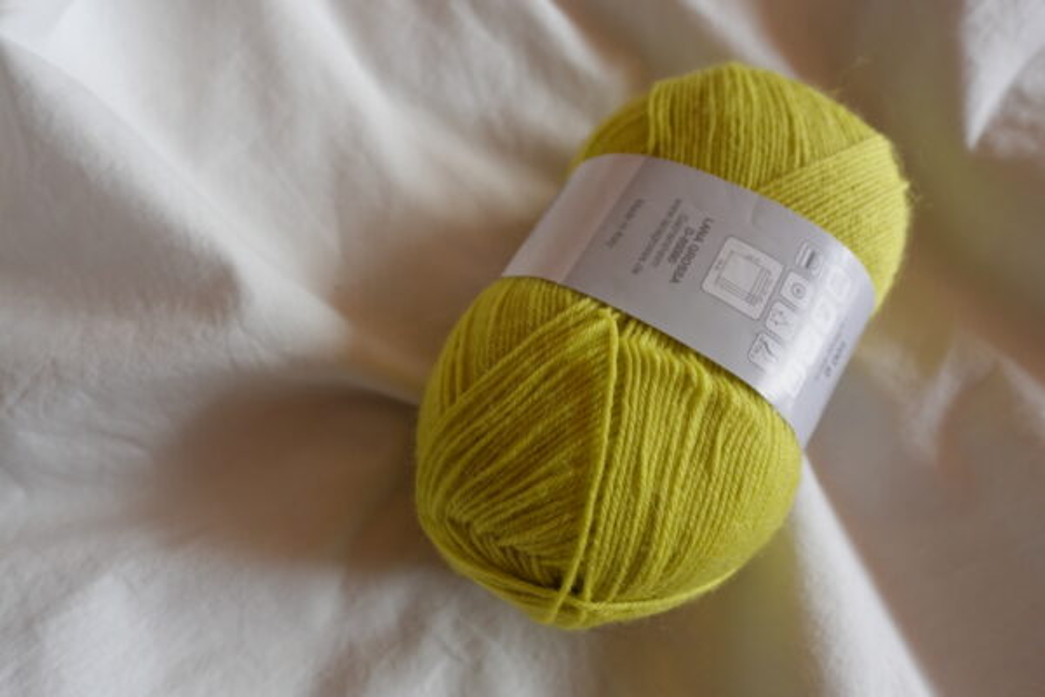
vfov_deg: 67.4
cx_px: 522
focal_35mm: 18
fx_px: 522
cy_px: 348
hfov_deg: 90.0
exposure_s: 1/250
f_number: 1.8
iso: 125
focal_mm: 6.9
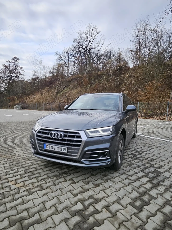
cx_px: 85
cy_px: 123
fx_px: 133
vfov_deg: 81.6
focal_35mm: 20
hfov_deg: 66.0
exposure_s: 1/667
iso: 32
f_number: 2.2
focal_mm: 1.74
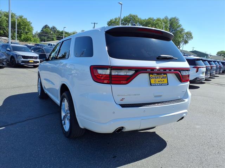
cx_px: 112
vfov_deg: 51.4
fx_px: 175
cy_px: 84
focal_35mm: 27
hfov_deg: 65.3
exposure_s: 1/1667
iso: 40
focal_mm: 3.58
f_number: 1.9
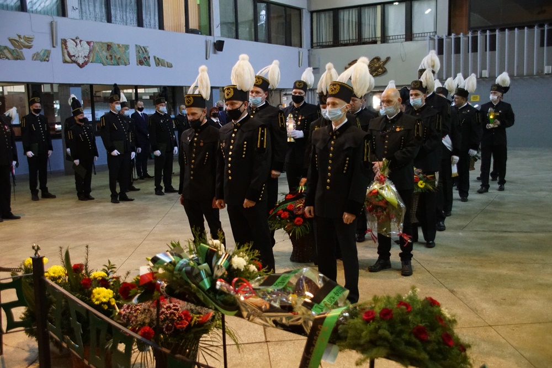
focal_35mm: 39
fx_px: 598
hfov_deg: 49.5
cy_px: 184
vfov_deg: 34.2
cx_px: 276
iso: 3200
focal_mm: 26
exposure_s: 1/80
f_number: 4
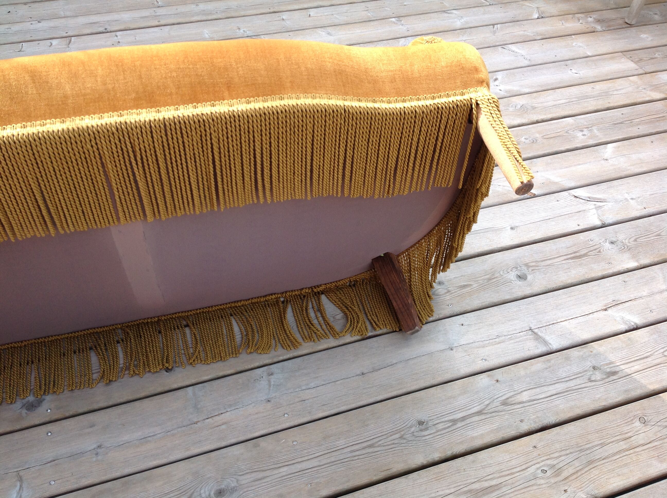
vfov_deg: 40.6
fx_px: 673
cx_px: 334
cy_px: 249
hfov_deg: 52.7
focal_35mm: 35
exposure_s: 1/263
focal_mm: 4.28
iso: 50
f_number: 2.4
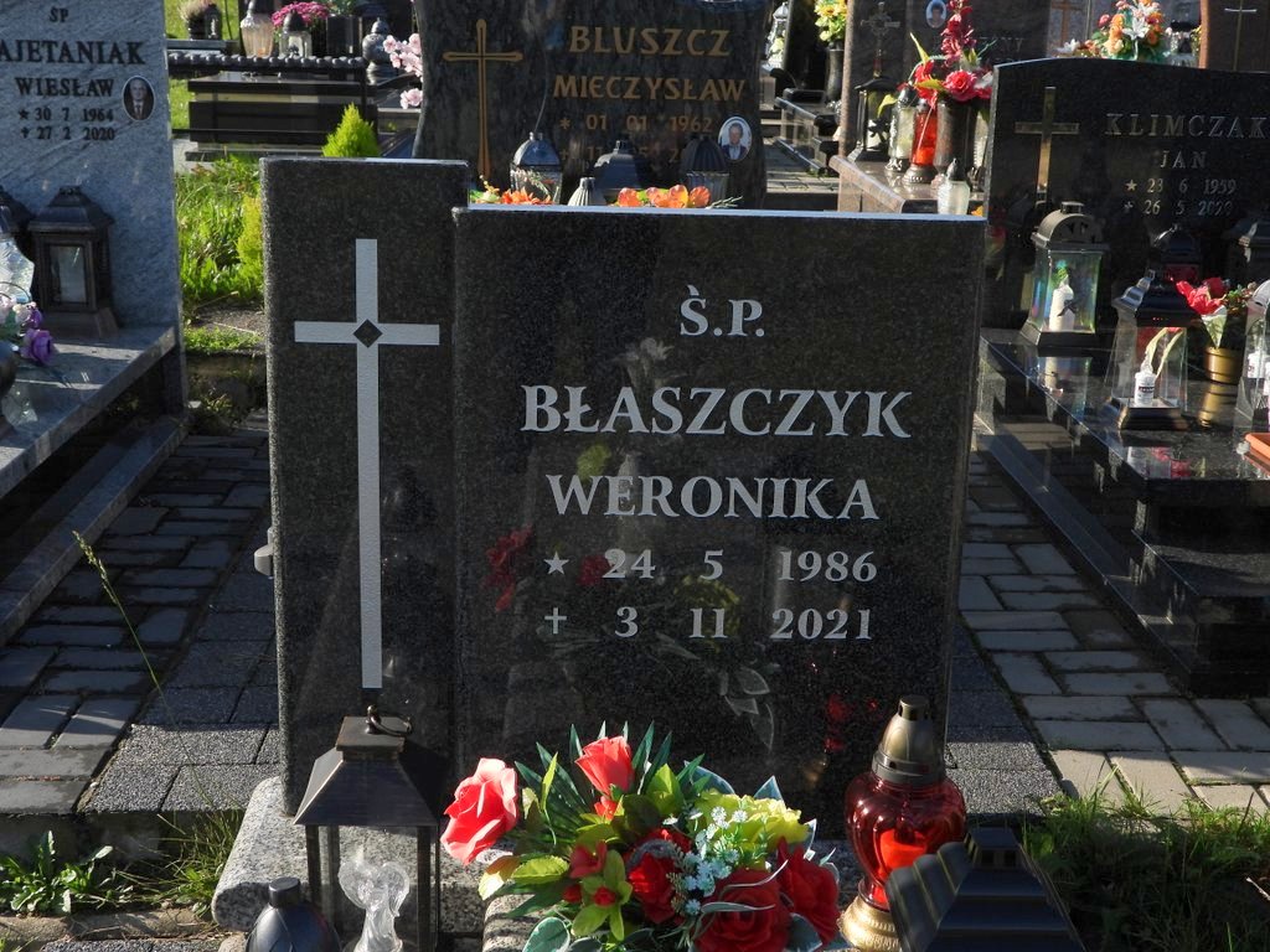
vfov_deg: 32.9
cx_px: 635
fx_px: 1614
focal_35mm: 44
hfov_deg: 42.9
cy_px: 476
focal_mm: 7.9
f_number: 3.2
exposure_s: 1/800
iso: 100
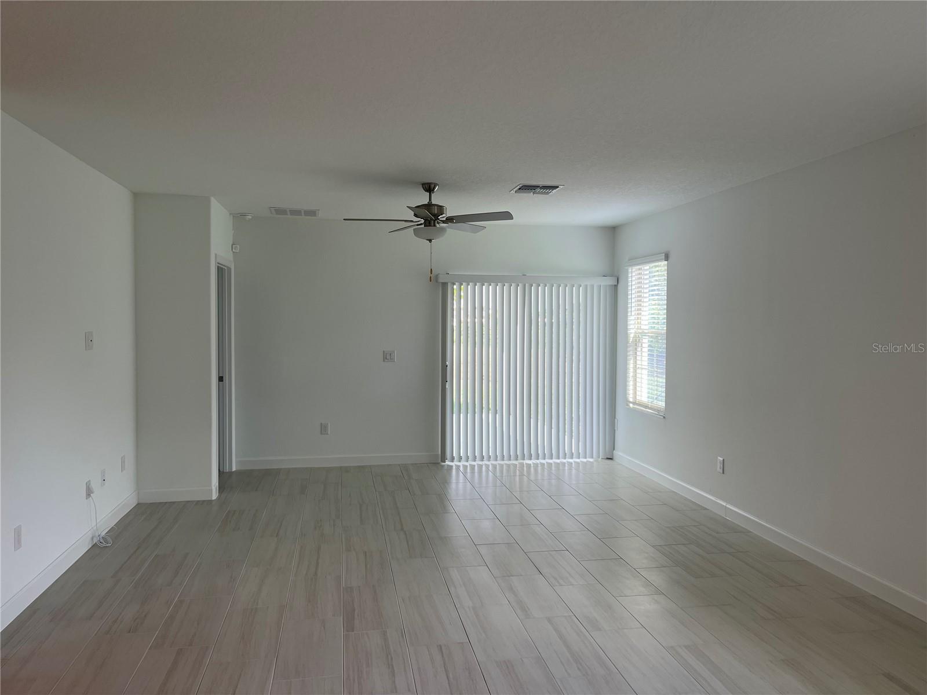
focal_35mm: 26
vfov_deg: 53.1
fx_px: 696
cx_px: 464
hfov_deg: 67.3
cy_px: 348
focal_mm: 5.1
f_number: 1.6
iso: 32
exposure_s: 1/130
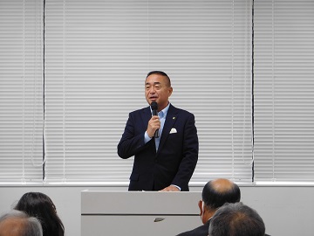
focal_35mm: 140
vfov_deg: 10.6
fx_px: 1270
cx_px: 157
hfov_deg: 14.1
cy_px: 118
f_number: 5.1
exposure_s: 1/30
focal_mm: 25
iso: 360
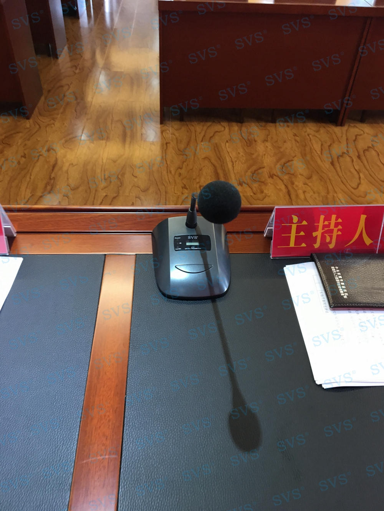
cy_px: 256
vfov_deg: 61.7
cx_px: 192
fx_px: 429
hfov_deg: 48.2
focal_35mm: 29
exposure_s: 1/33
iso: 100
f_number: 2.2
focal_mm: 4.15
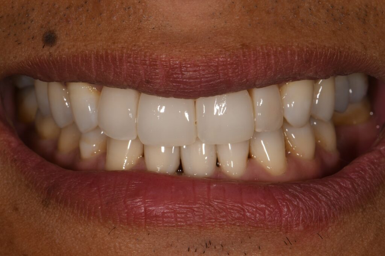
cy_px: 128
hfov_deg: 16.3
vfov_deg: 10.9
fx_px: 1347
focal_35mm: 126
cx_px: 192
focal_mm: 105
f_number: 32
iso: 200
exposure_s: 1/160
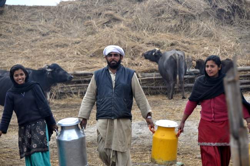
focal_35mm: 142
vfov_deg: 9.6
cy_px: 83
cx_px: 125
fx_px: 989
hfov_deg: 14.4
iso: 400
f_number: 5.3
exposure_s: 1/250
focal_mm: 95
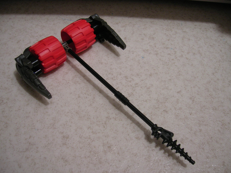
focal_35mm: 34
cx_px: 116
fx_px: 227
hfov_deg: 54.0
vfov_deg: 41.7
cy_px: 86
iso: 84
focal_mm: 5.7
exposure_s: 1/4
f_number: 2.9
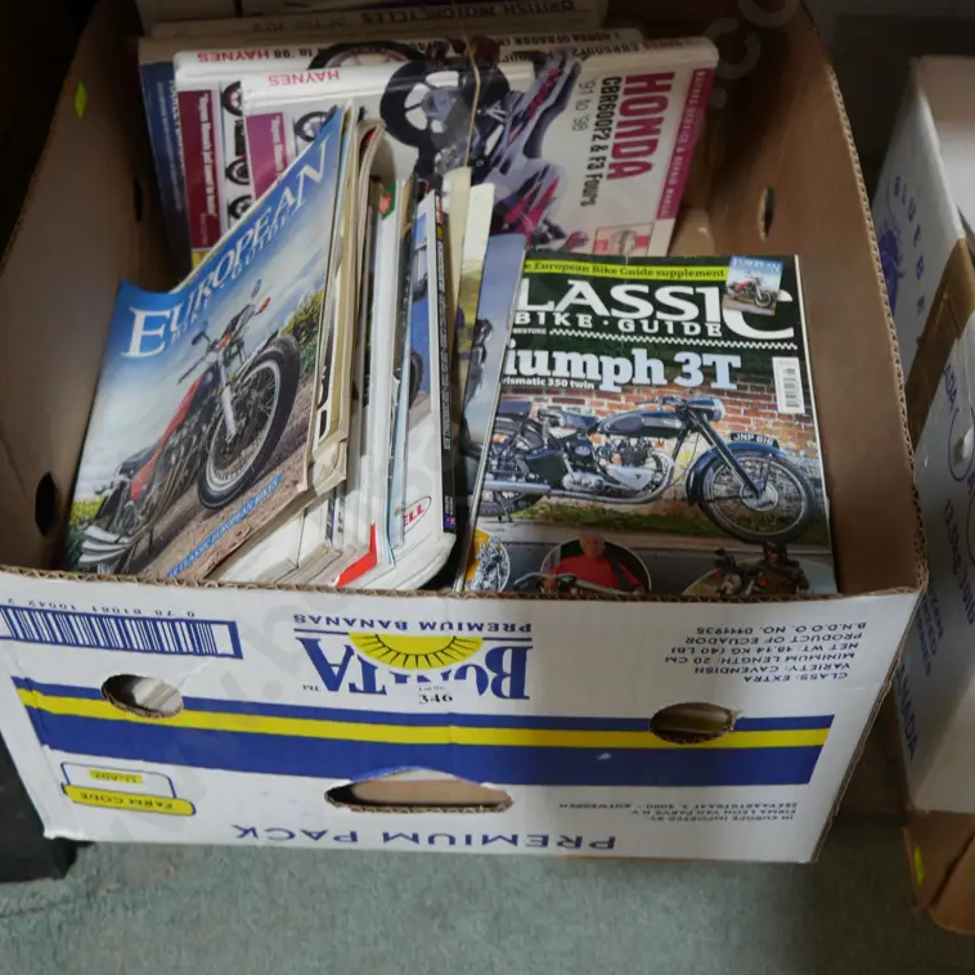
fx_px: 1370
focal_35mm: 43
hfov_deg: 39.2
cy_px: 377
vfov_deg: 39.0
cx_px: 482
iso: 320
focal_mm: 18
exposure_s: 1/60
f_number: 4
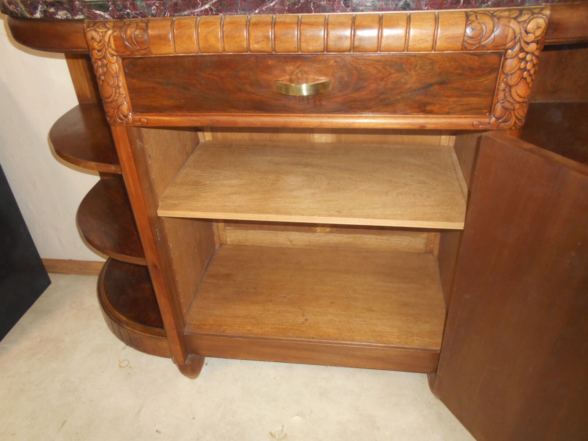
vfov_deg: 53.1
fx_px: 442
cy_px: 220
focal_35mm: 26
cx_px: 294
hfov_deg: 67.3
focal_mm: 4.6
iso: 200
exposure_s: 1/25
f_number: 3.2
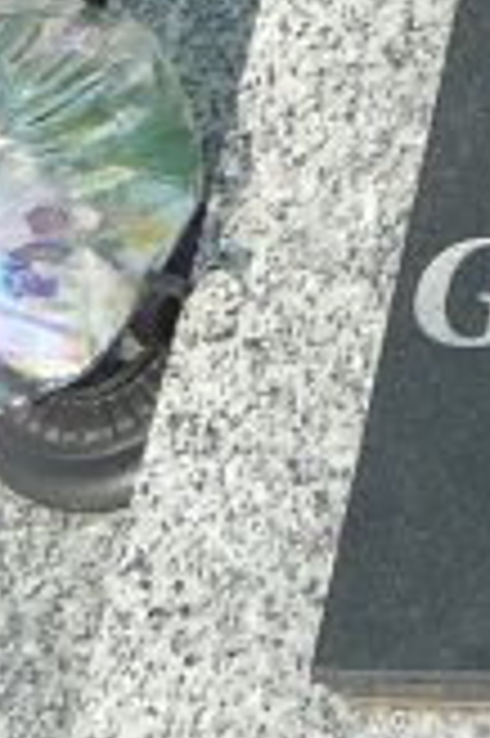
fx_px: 2905
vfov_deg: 14.2
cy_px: -50
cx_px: 1232
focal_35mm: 142
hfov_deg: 8.7
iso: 80
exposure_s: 1/400
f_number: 5
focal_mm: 5.2
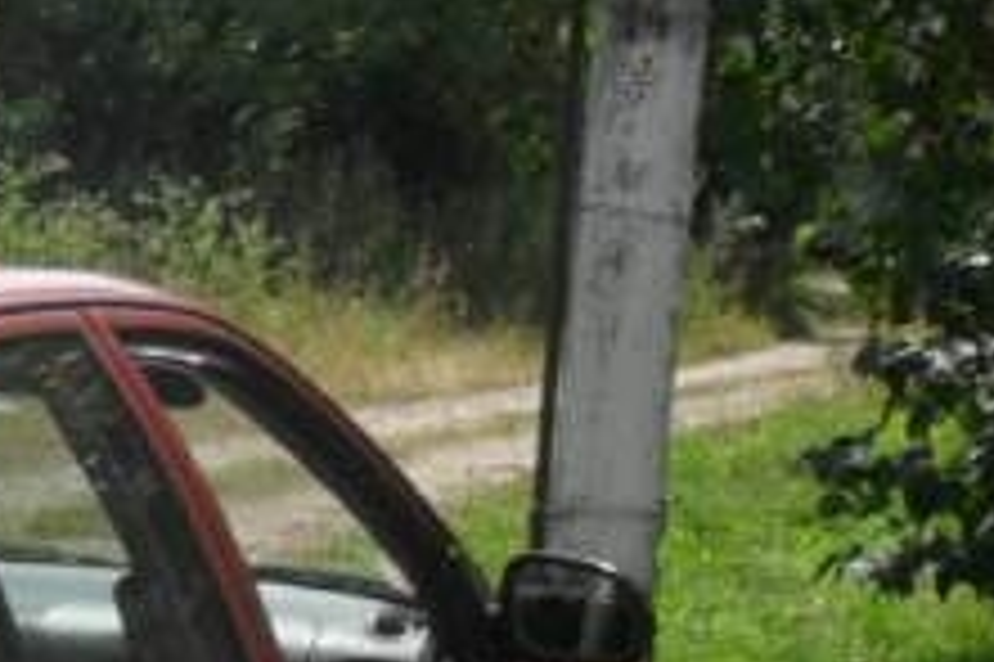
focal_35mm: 132
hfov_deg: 13.9
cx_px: -787
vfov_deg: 9.9
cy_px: 1162
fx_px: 3642
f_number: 8.9
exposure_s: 1/125
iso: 100
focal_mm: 6.2
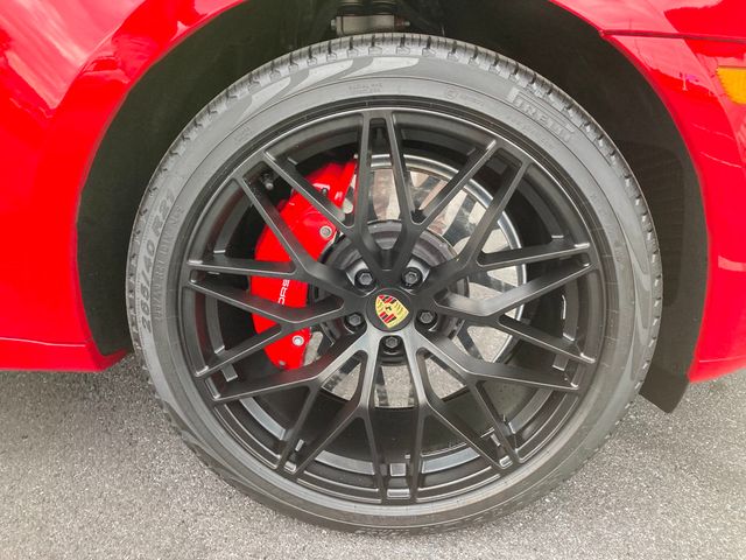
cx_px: 373
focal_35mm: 28
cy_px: 280
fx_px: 603
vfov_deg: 49.7
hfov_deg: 63.4
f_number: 1.8
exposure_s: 1/113
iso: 80
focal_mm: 3.99
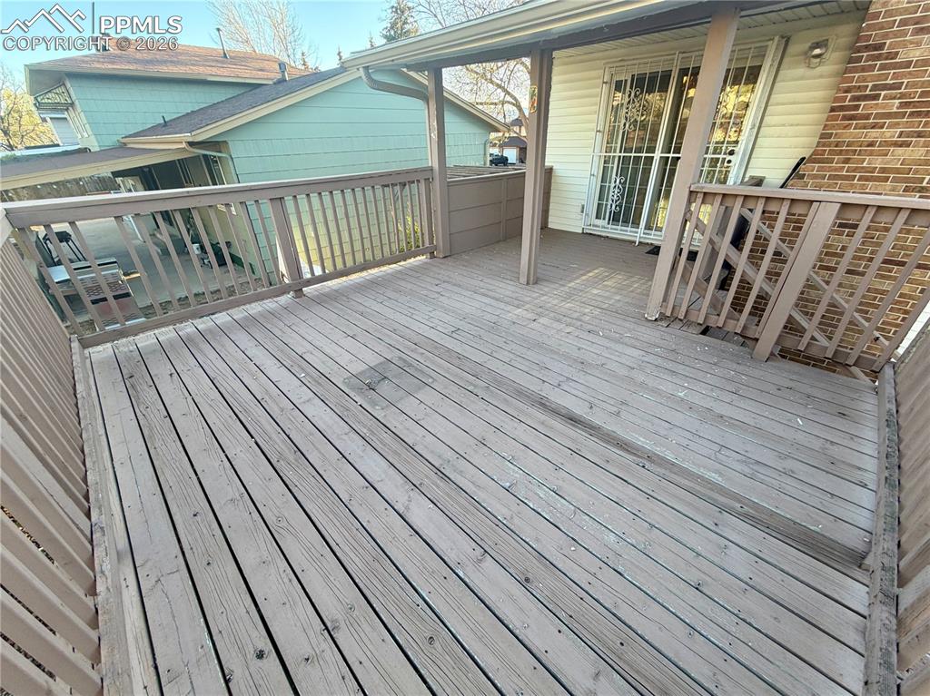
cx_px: 465
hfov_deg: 102.1
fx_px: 376
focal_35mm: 14
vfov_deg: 85.6
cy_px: 348
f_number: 2.2
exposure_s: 1/121
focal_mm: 2.22
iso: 64
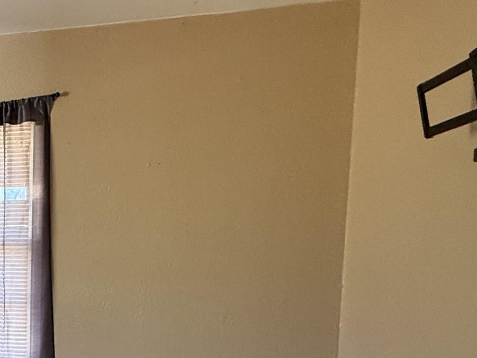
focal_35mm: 43
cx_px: -53
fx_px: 593
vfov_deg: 32.2
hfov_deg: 36.7
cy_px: 310
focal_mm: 2.22
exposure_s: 1/63
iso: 320
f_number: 2.2
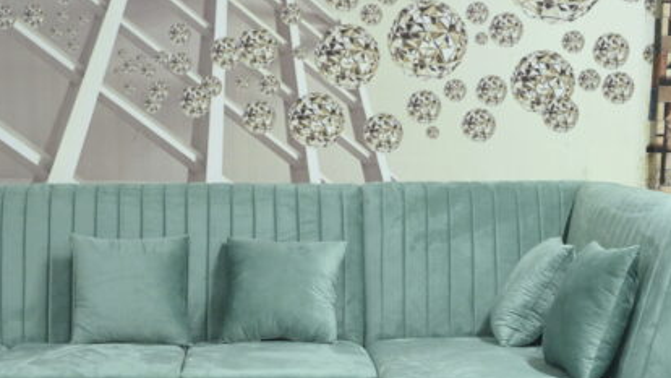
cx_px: 301
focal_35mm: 79
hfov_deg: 26.8
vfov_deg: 15.0
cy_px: 375
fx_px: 1406
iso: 2000
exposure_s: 1/125
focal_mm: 36
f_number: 3.2
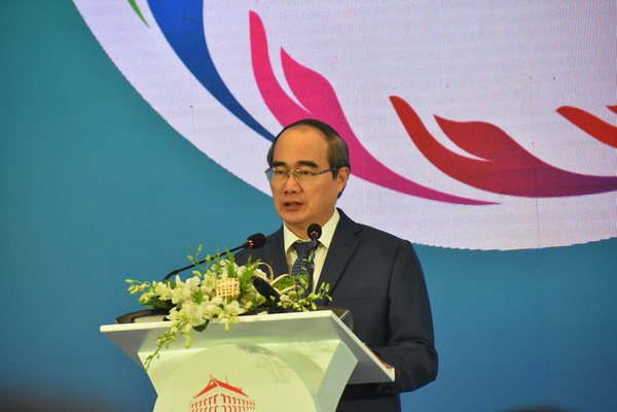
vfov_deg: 4.6
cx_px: 308
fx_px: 5141
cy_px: 206
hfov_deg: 6.9
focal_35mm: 300
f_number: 5.6
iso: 2200
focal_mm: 200
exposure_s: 1/200
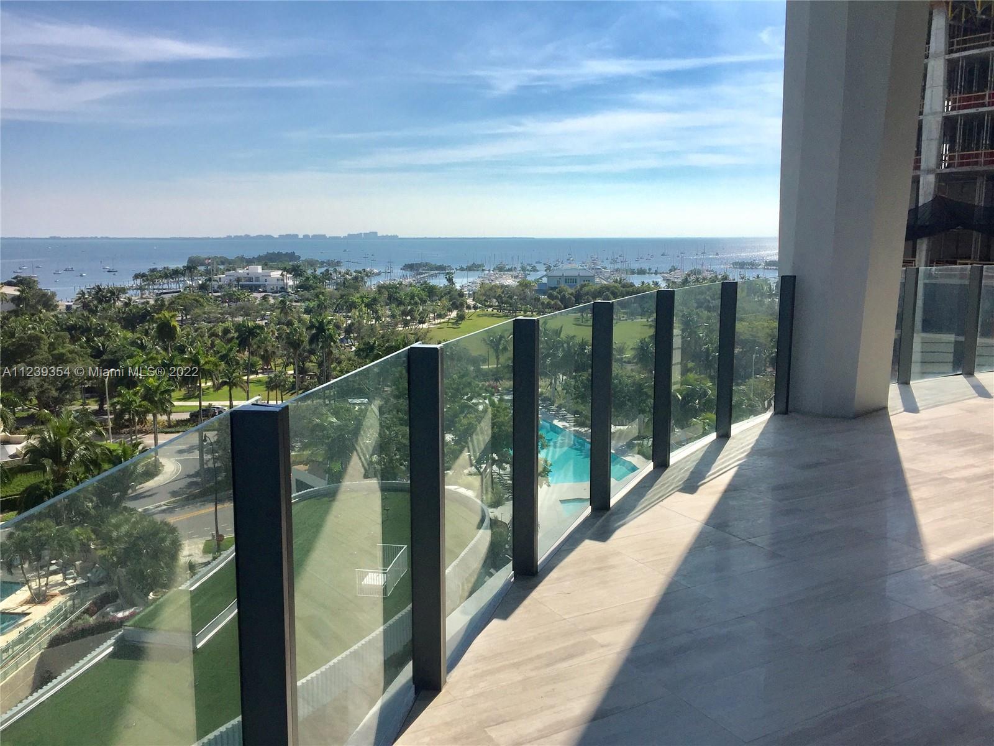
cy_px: 373
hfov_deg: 61.7
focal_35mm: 29
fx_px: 833
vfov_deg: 48.2
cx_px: 497
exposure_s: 1/5650
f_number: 2.2
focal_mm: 4.15
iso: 32
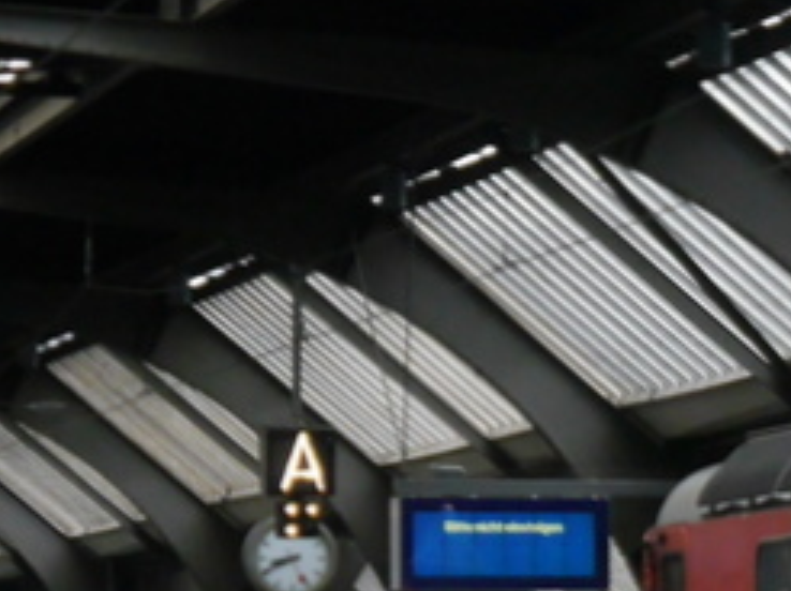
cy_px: 758
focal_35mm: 283
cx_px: 1720
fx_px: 6460
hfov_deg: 6.7
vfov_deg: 5.2
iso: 800
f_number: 4.9
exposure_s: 1/125
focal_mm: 29
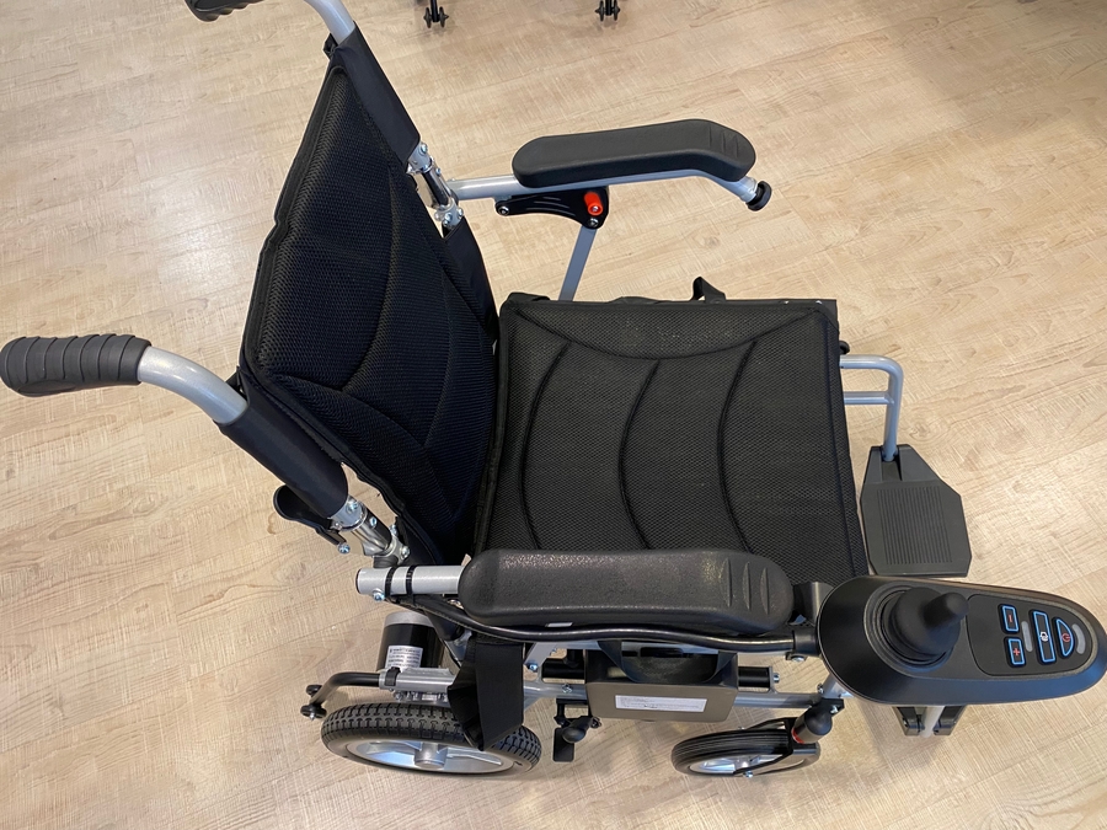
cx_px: 554
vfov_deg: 53.1
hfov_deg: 67.3
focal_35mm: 26
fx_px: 831
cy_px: 415
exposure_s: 1/50
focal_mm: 4.25
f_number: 1.8
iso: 200
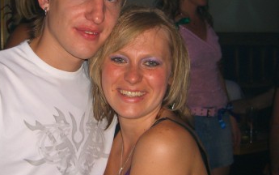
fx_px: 533
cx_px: 95
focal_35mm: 70
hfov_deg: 29.2
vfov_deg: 18.6
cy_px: 65
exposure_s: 1/60
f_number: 2.8
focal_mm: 7.9
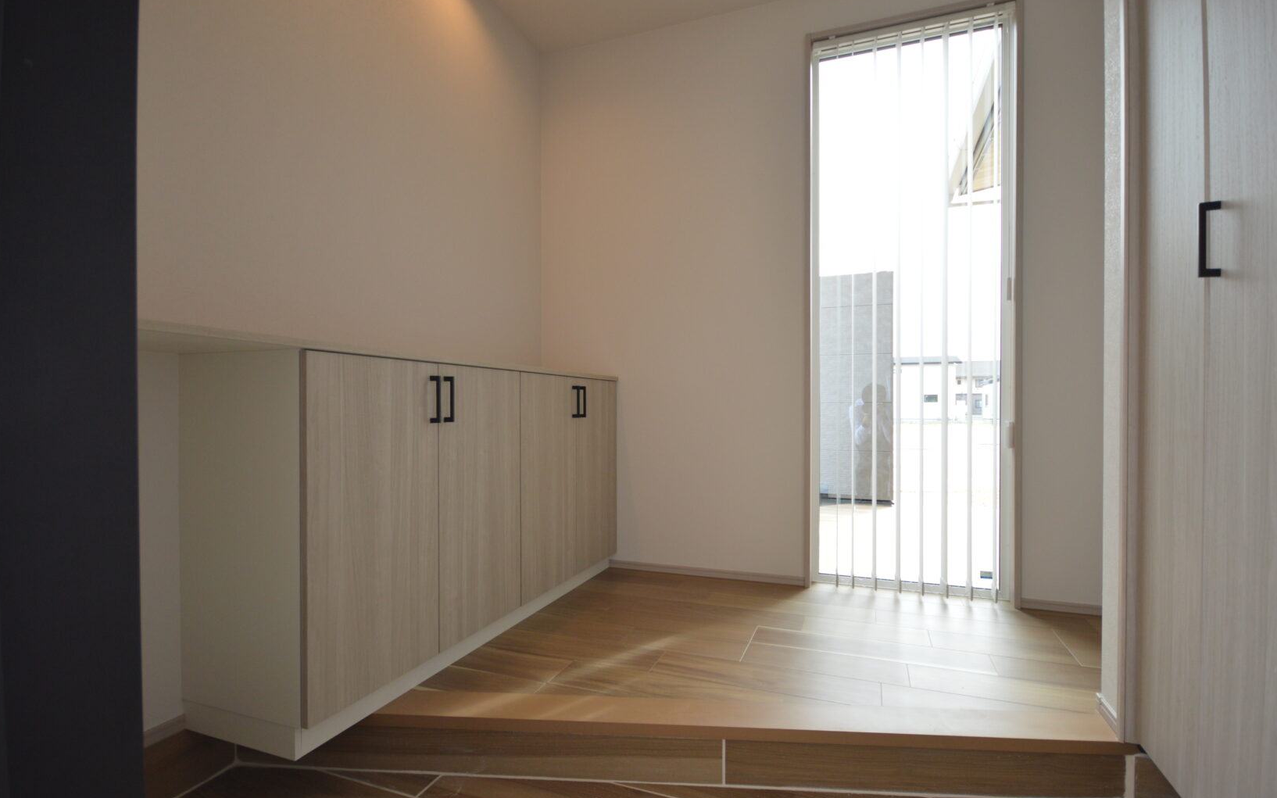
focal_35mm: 16
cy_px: 413
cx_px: 634
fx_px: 557
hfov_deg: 97.8
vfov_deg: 71.2
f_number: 4
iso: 400
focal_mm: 10
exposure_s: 1/200
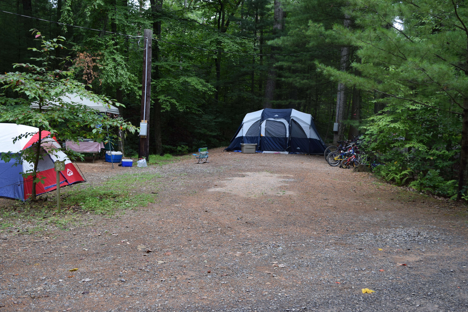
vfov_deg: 36.9
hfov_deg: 53.1
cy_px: 156
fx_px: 468
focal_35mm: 36
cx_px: 234
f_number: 6.3
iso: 400
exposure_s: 1/160
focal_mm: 24
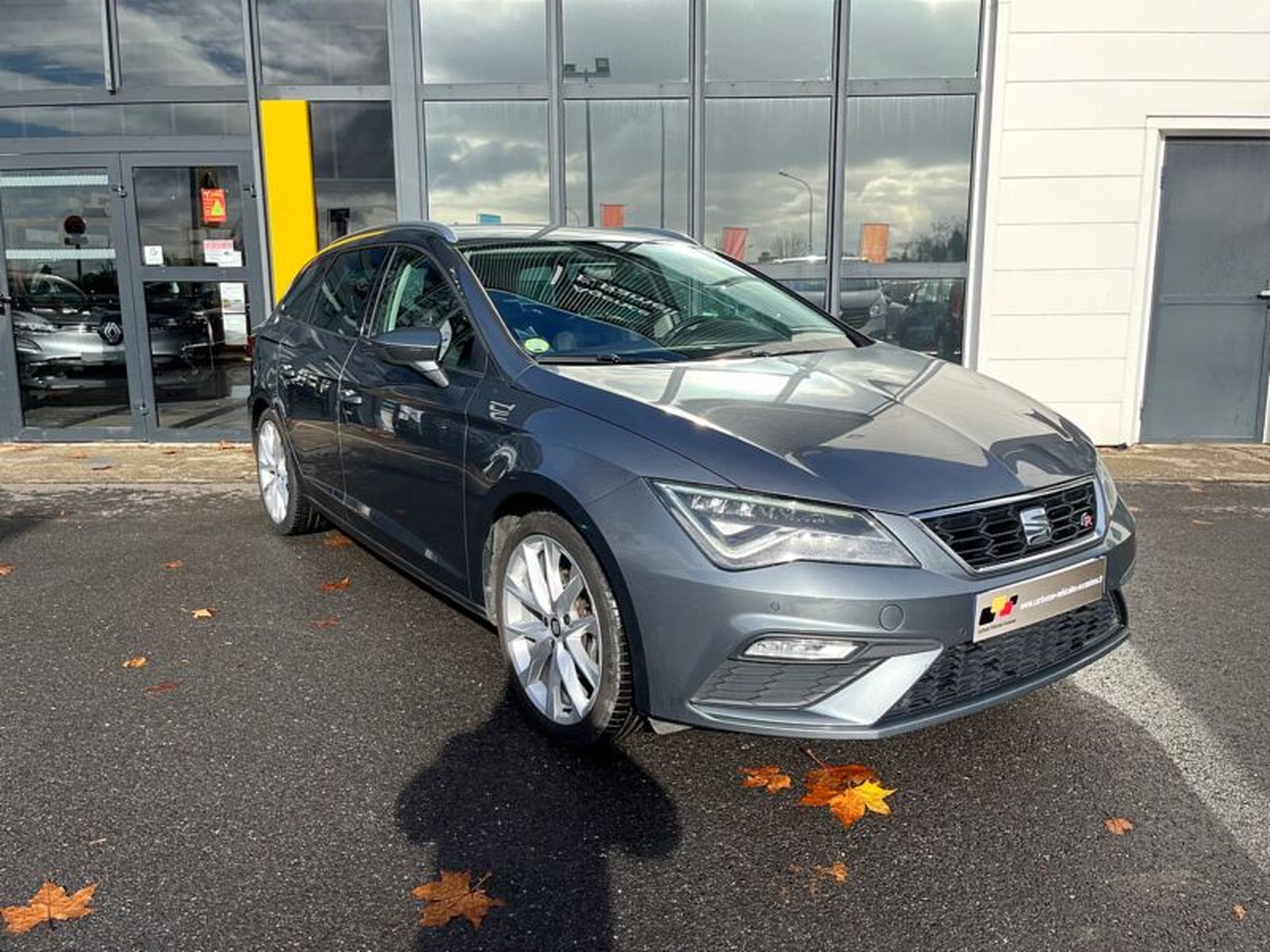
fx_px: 954
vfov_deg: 53.1
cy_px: 476
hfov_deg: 67.3
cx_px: 635
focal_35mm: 26
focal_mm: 5.1
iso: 50
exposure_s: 1/2967
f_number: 1.6
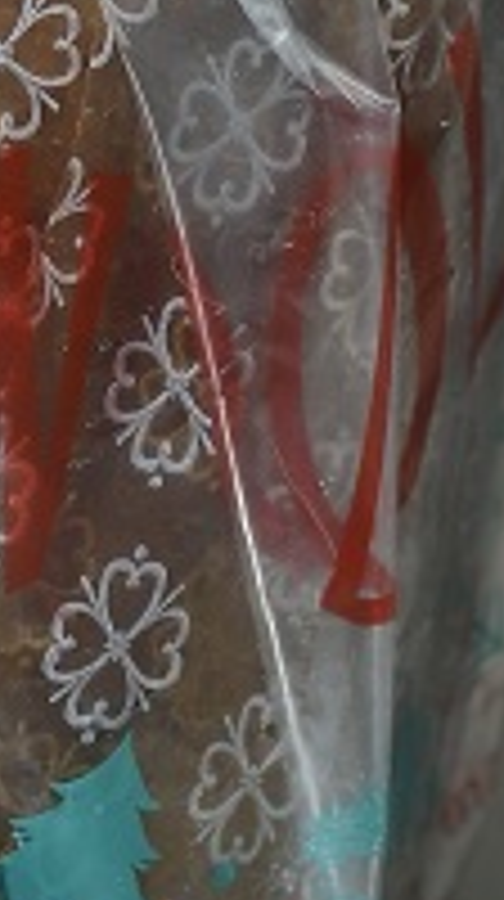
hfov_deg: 1.8
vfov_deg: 3.2
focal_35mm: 676
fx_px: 16115
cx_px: -477
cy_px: -598
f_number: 4
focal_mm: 86
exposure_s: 1/60
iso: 250
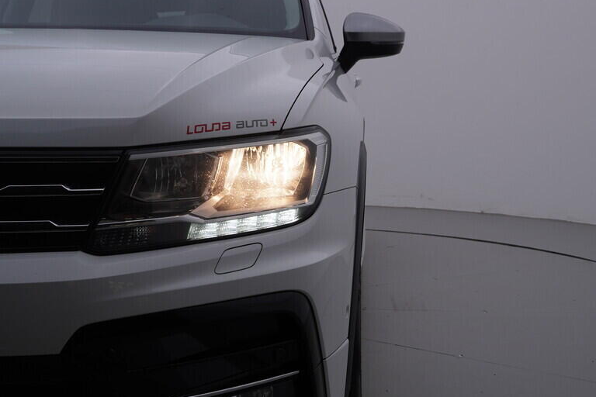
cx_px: 348
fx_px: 795
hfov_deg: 41.0
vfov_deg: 28.0
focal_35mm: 48
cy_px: 237
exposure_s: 1/160
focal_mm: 24
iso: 125
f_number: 5.6
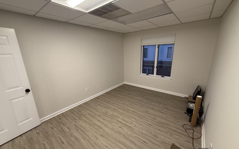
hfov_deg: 101.5
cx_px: 119
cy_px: 78
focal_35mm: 15
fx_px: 98
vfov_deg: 74.7
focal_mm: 2.22
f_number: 2.2
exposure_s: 1/60
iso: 160
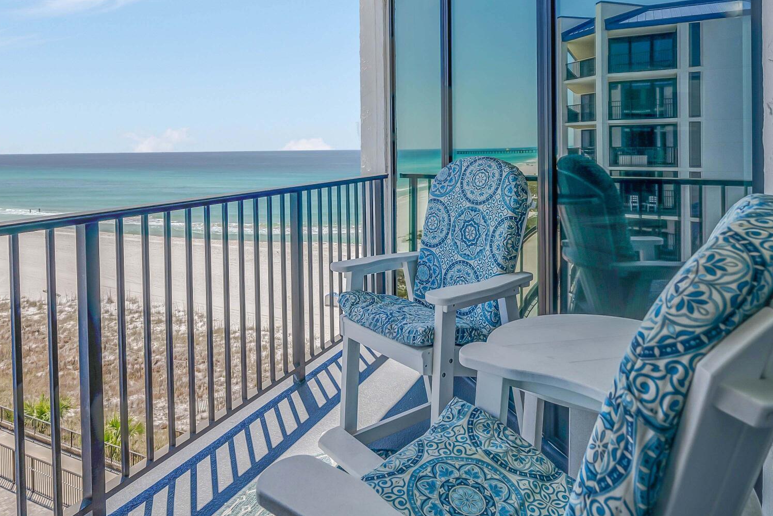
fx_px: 515
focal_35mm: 24
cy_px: 151
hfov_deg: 73.7
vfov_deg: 51.6
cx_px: 386
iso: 100
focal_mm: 12
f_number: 5.6
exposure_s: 1/1250
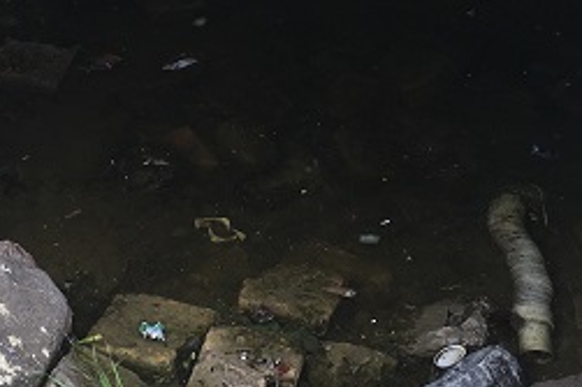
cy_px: 70
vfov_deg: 17.5
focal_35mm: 77
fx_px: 1244
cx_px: 285
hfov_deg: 26.3
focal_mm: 4.15
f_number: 2.2
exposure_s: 1/208
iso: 25
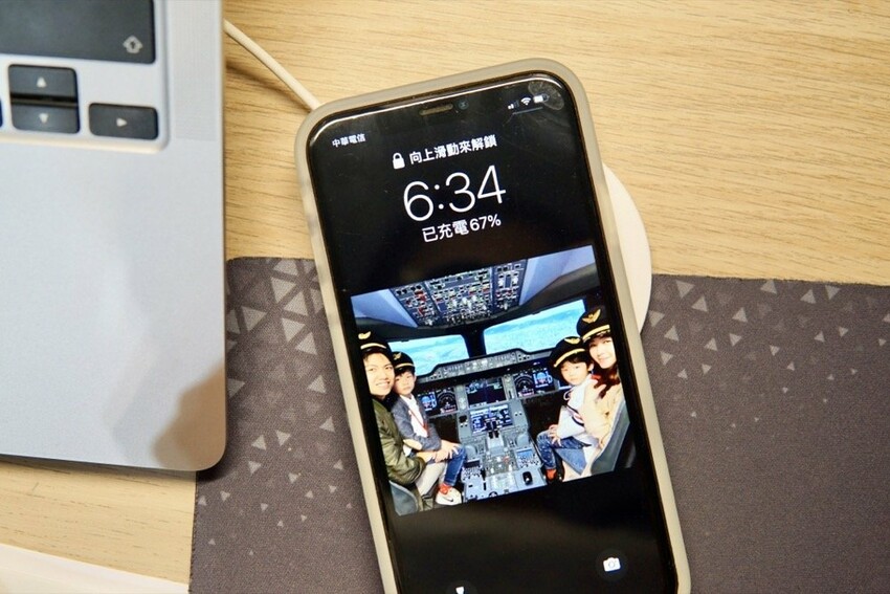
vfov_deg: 29.9
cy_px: 297
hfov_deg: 43.6
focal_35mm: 45
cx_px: 445
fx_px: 1113
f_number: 4
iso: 800
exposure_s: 1/160
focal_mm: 30
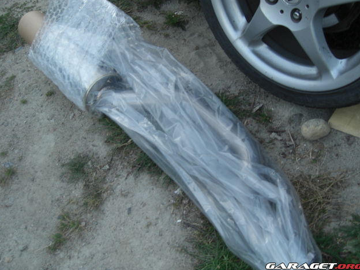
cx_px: 180
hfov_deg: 47.9
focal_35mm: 39
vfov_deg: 36.8
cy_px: 133
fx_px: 406
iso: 100
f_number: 2.8
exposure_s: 1/60
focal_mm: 7.9
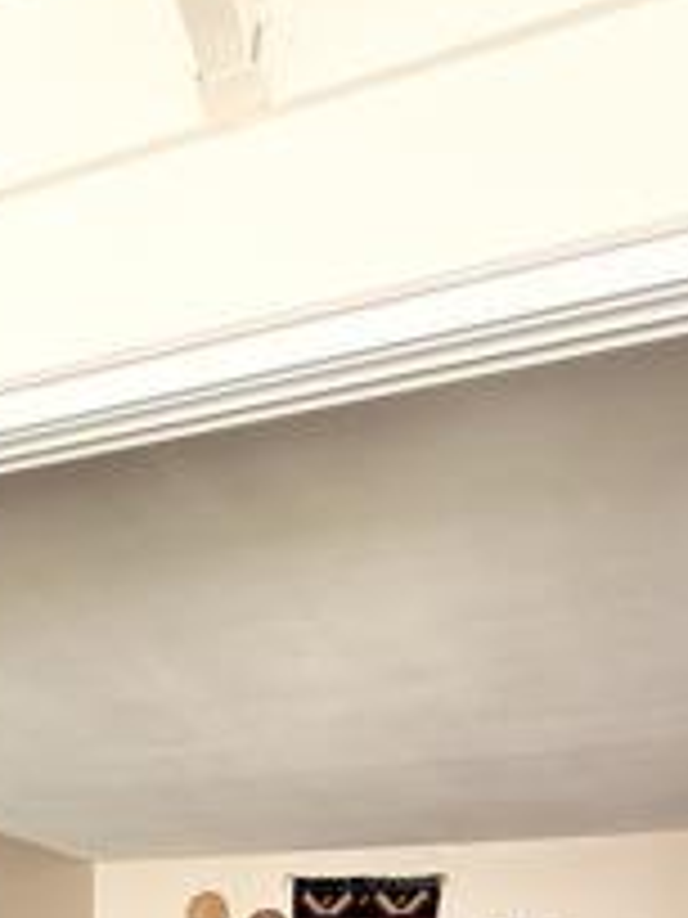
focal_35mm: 44
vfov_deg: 28.2
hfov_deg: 30.6
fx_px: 1166
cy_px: 1377
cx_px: 4
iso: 125
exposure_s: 1/99
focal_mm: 2.22
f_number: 2.2
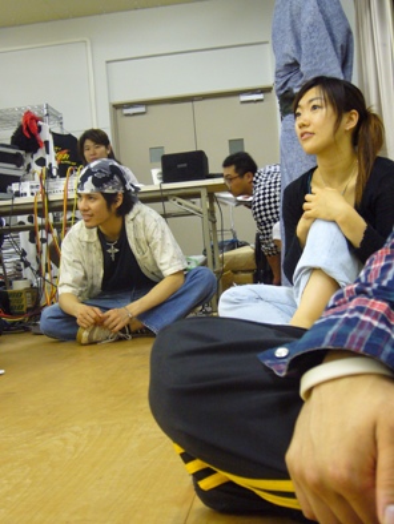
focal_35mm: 45
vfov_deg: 42.1
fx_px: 682
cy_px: 262
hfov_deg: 32.2
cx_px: 197
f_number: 3.2
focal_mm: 7.5
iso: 200
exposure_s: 1/10
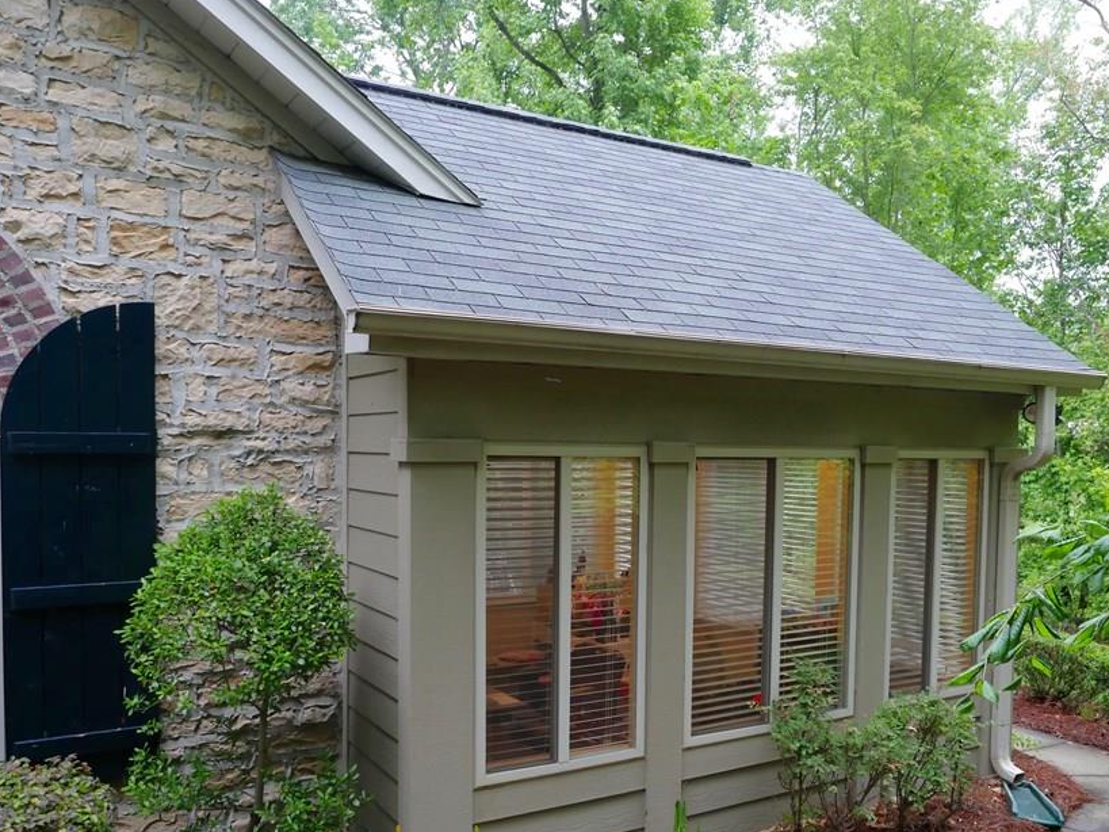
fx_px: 961
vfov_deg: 46.4
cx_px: 653
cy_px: 511
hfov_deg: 59.6
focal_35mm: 30
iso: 640
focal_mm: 12
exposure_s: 1/60
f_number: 2.8
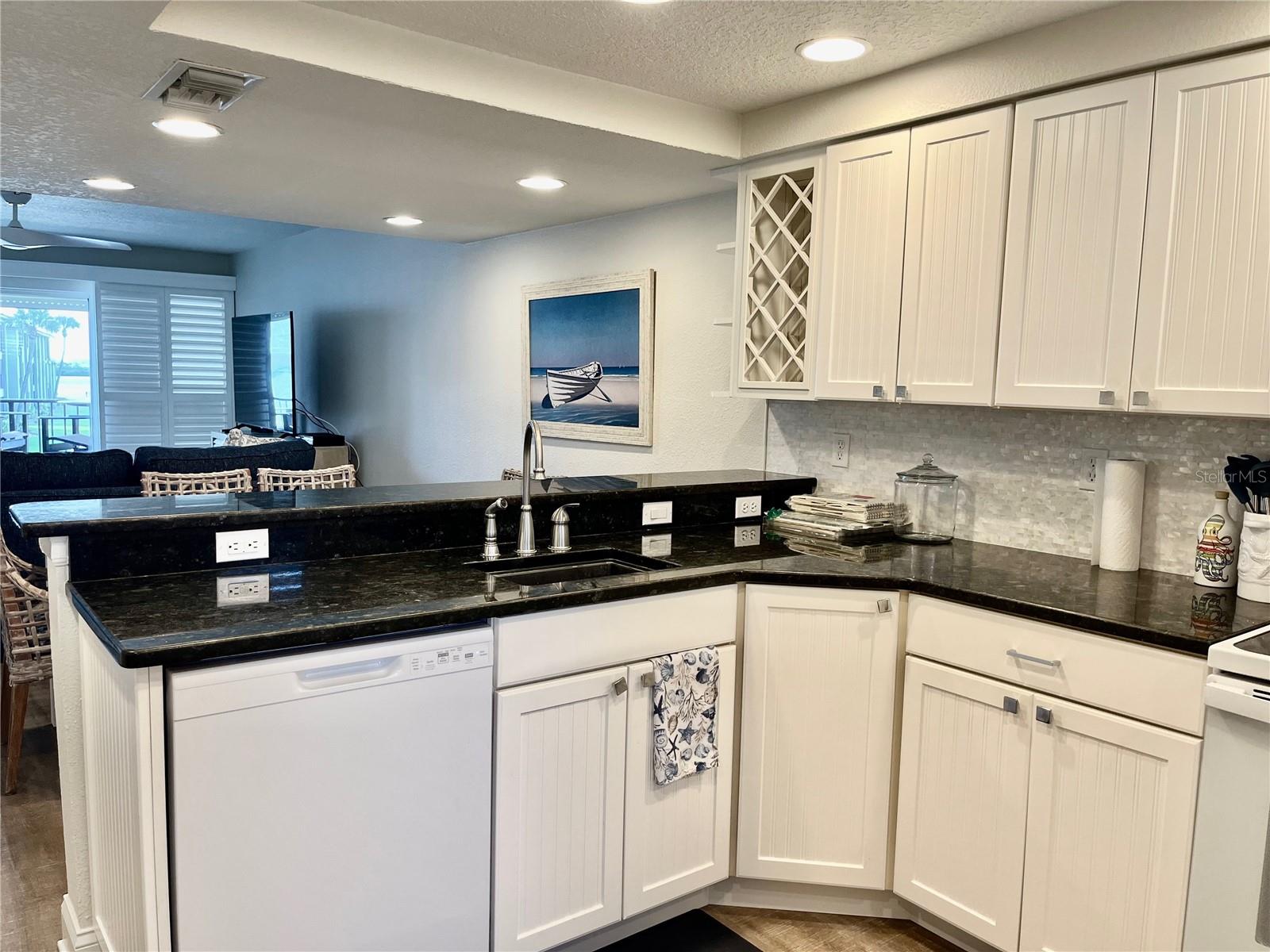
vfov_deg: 53.1
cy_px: 476
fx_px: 954
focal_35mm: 26
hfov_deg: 67.3
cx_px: 635
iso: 125
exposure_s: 1/120
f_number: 1.6
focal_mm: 5.1
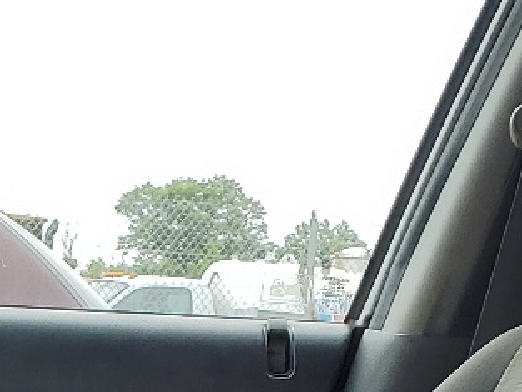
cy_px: 856
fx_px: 2006
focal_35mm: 133
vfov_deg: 10.1
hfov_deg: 14.7
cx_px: 57
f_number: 1.5
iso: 50
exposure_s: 1/1111
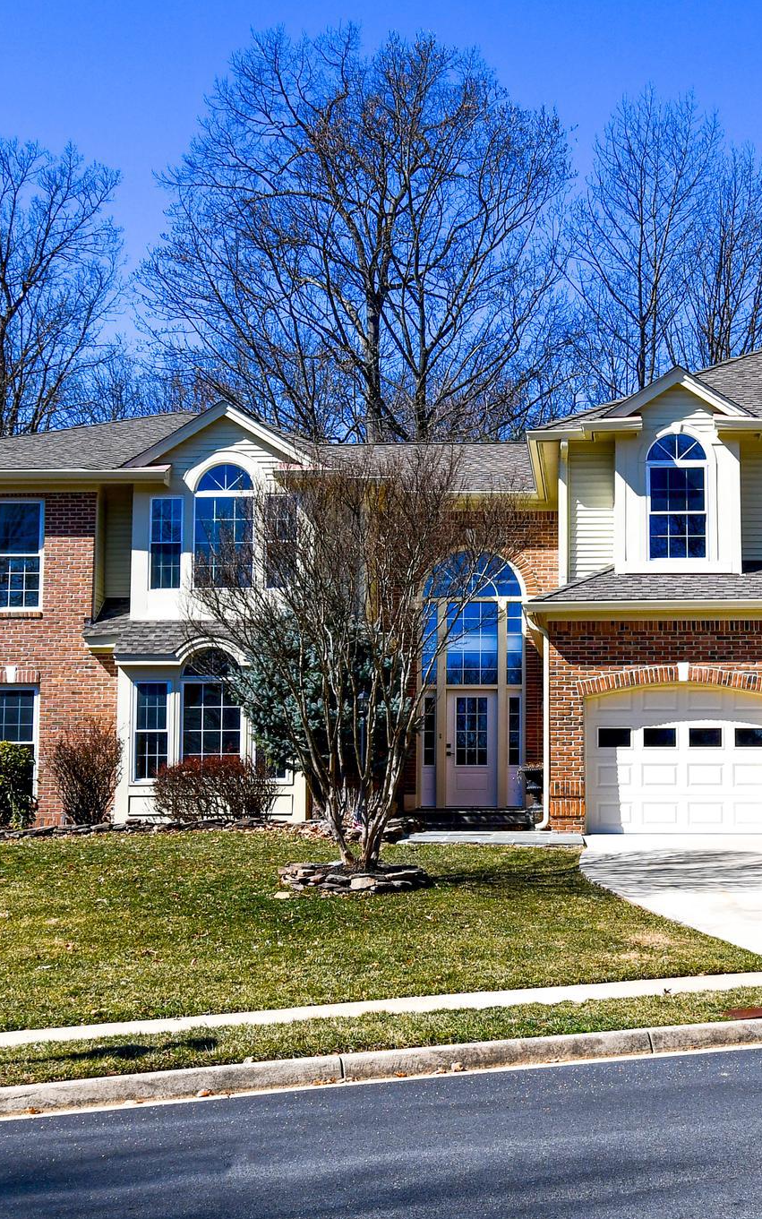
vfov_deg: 43.5
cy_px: 610
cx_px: 522
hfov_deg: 27.8
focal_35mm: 46
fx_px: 1528
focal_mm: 20
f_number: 10
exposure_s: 1/400
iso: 100
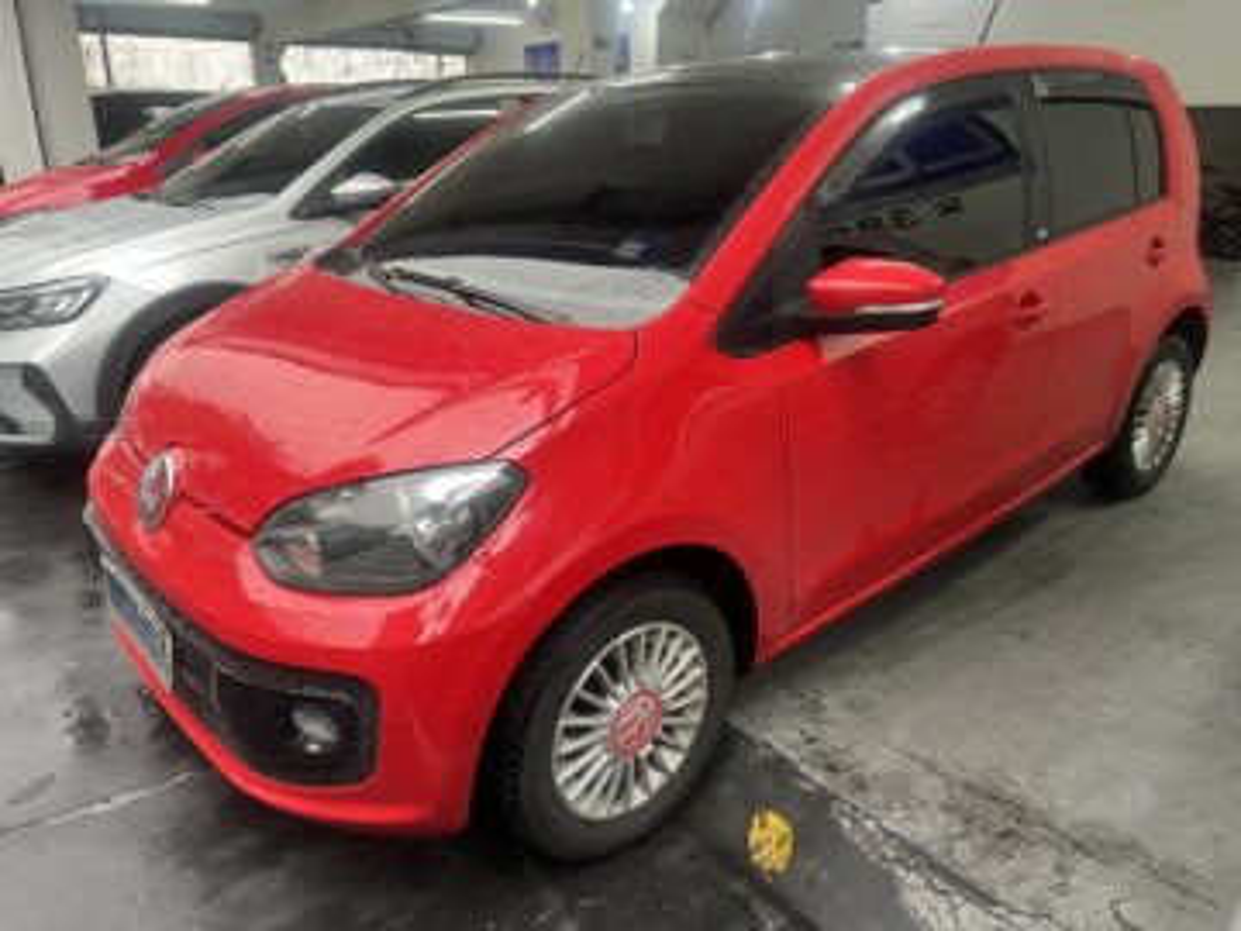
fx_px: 932
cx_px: 620
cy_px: 466
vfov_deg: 53.1
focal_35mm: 26
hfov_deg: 67.3
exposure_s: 1/60
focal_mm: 5.7
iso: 125
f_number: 1.5
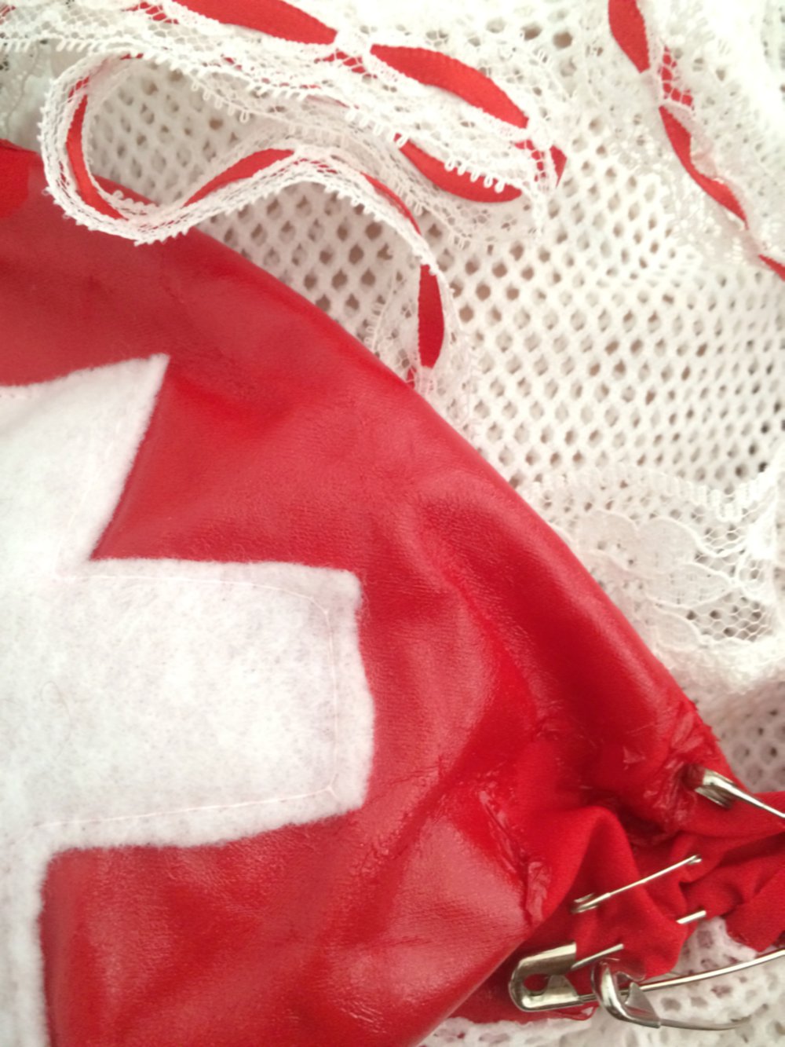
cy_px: 524
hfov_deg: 48.2
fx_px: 877
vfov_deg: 61.7
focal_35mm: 29
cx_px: 392
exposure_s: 1/33
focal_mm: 4.15
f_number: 2.2
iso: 250
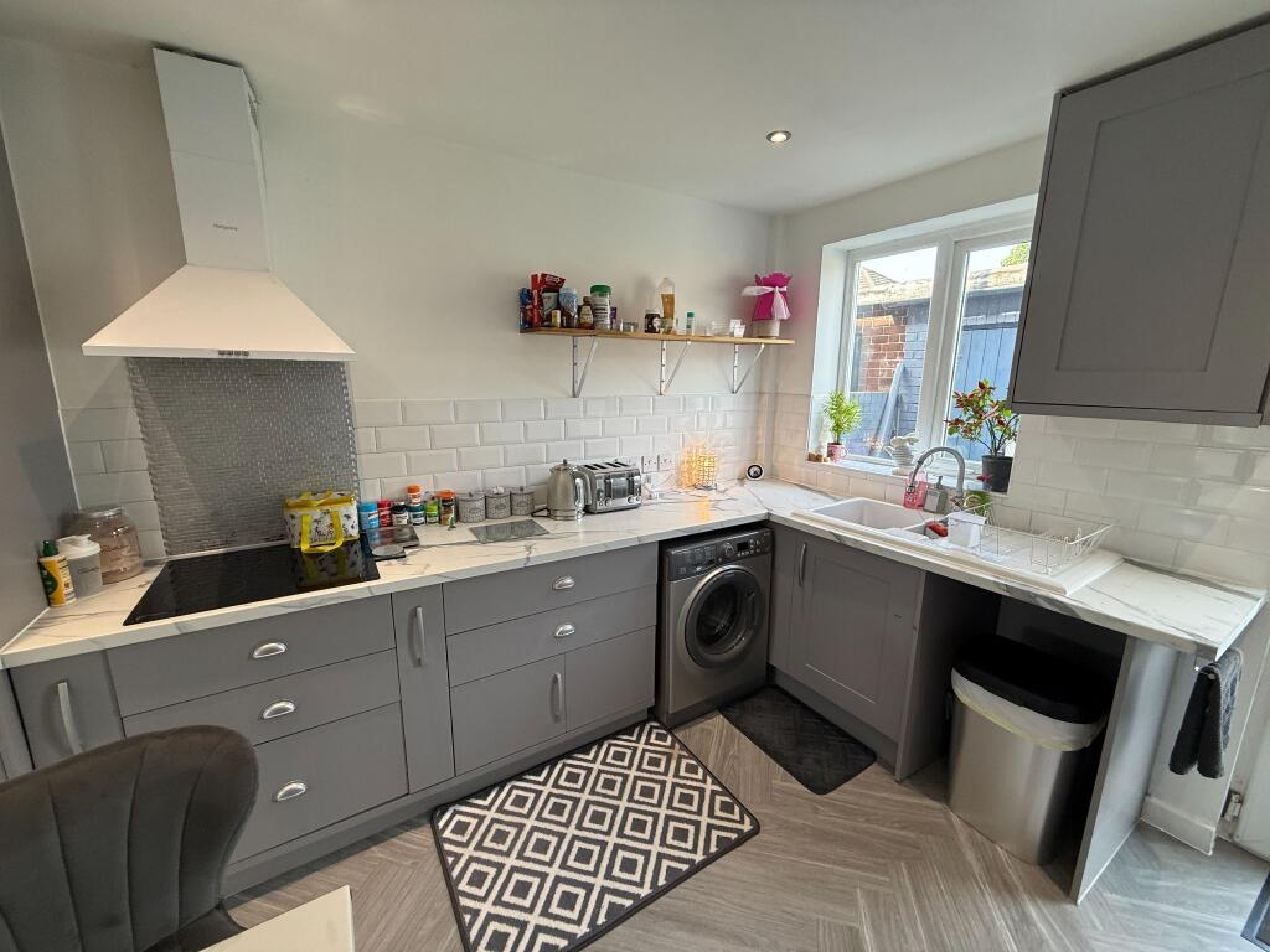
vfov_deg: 85.7
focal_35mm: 14
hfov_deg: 102.1
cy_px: 476
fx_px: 514
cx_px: 635
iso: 80
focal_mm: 2.22
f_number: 2.2
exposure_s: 1/100
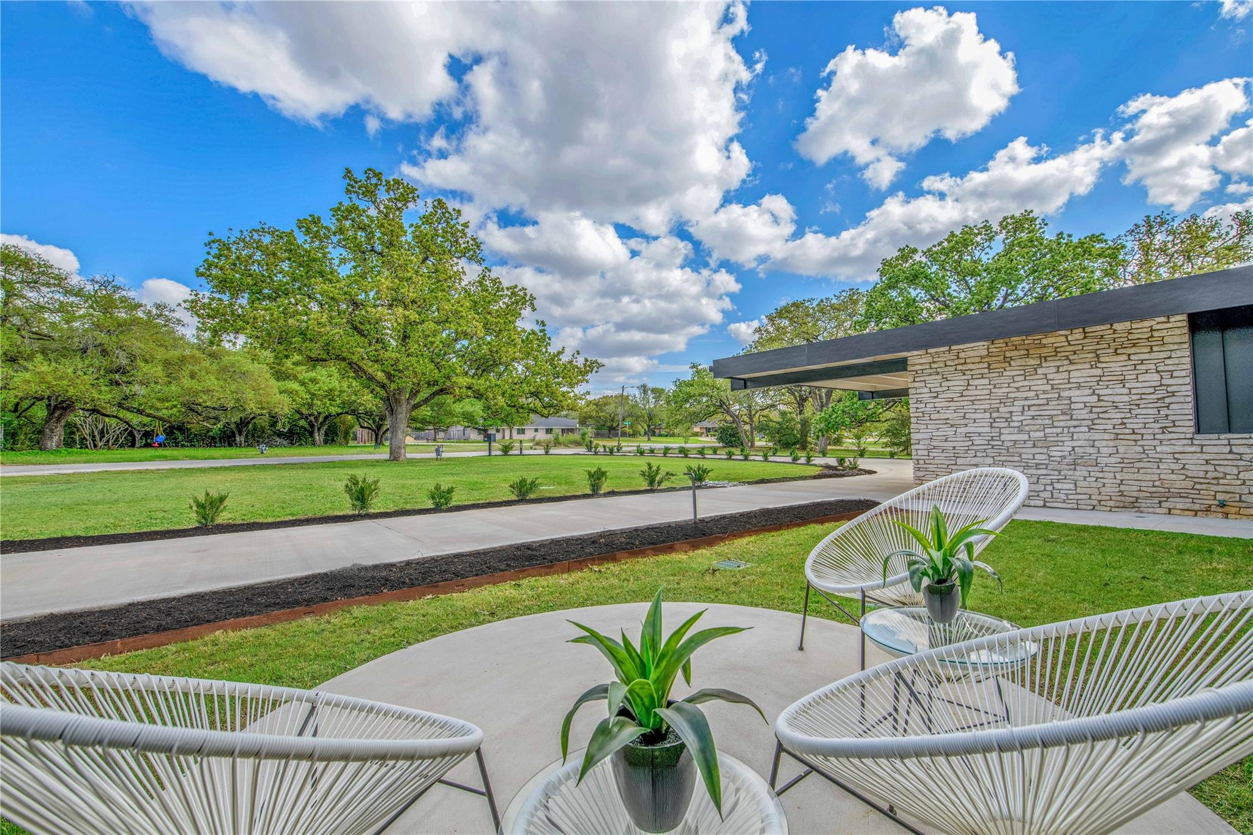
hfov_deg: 100.4
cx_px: 626
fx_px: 522
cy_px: 418
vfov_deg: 77.3
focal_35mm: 15
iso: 100
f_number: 7.1
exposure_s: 1/160
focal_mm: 15
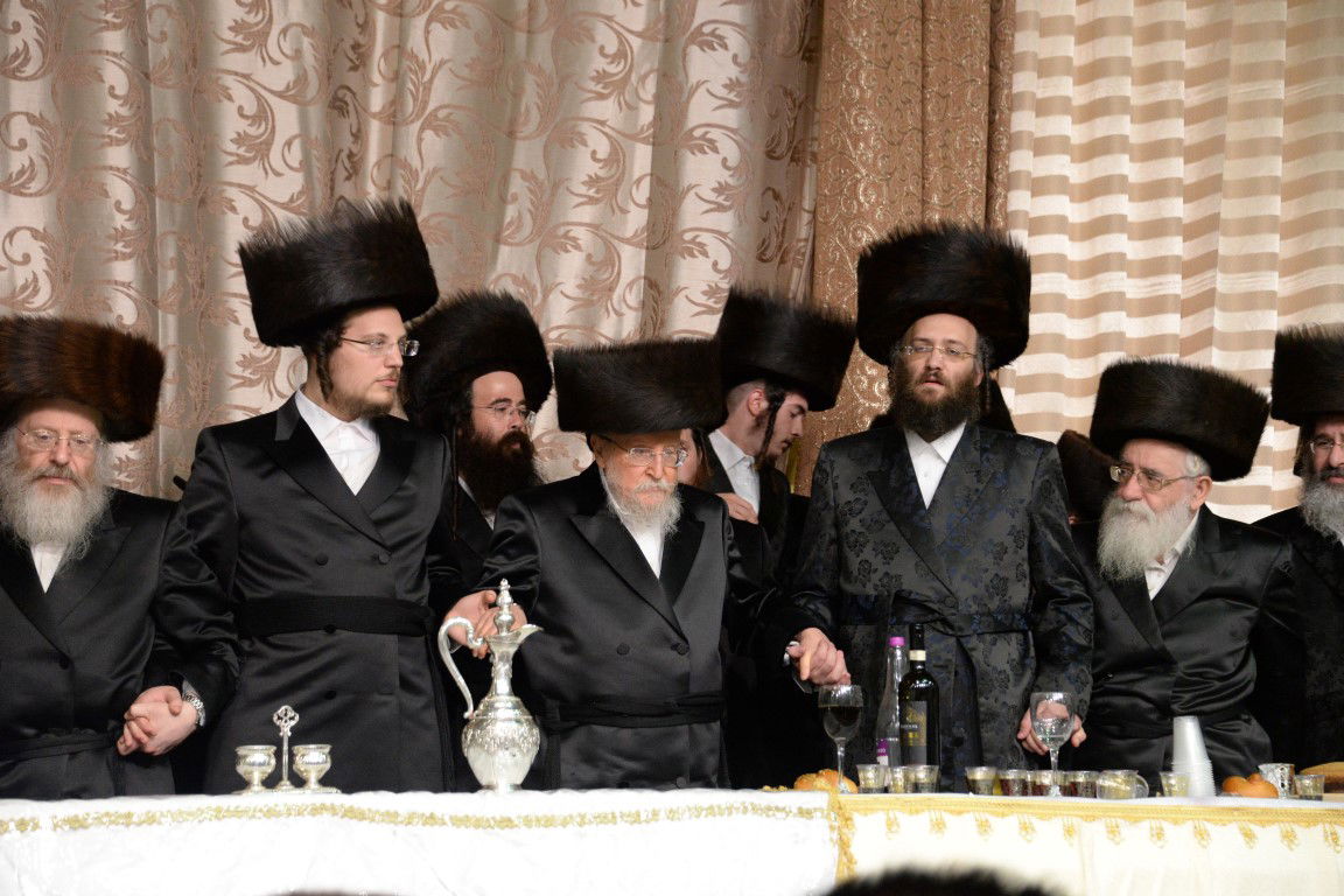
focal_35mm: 98
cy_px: 448
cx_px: 672
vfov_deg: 14.0
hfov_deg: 20.8
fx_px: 3658
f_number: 5.6
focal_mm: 98
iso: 5000
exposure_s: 1/160
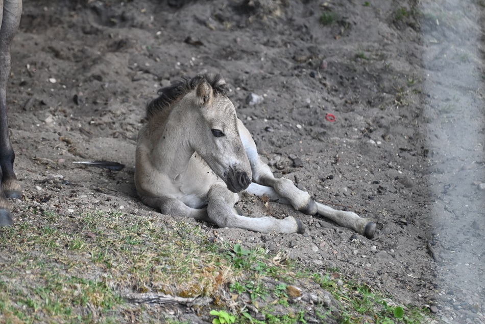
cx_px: 242
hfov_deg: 6.9
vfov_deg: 4.6
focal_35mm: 300
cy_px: 162
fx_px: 4043
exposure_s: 1/500
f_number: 5.6
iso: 1100
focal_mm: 300
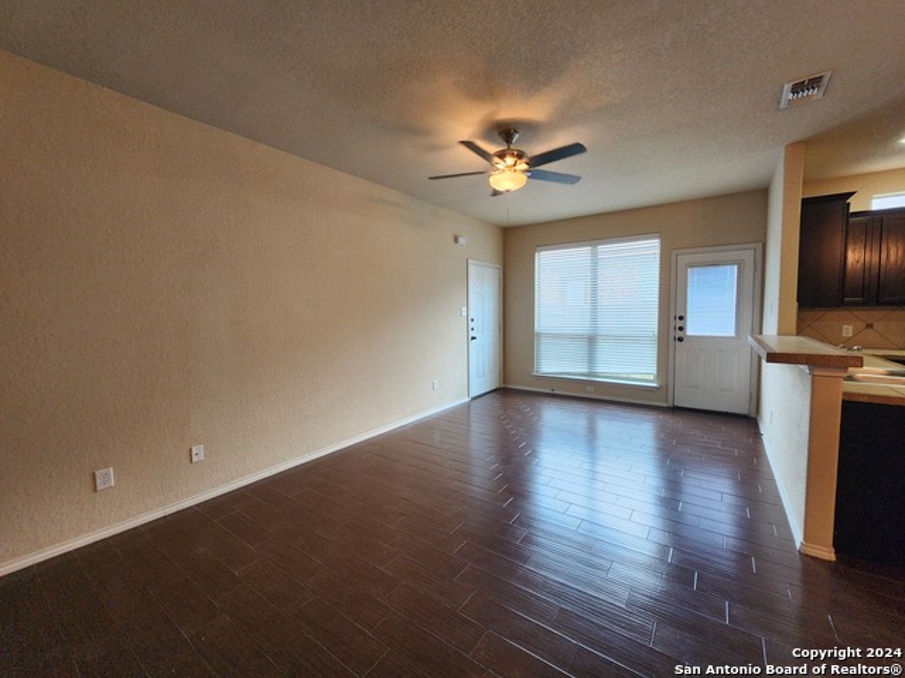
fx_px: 340
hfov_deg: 106.2
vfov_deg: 89.9
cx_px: 452
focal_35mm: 13
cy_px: 339
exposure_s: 1/60
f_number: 2.2
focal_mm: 2.2
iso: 160
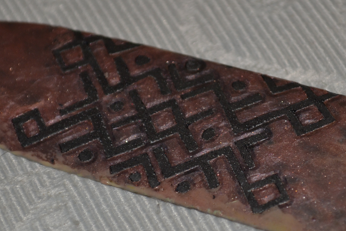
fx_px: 1547
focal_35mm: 161
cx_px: 207
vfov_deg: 8.5
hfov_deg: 12.8
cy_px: 150
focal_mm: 52
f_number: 5.6
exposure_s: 1/60
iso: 280
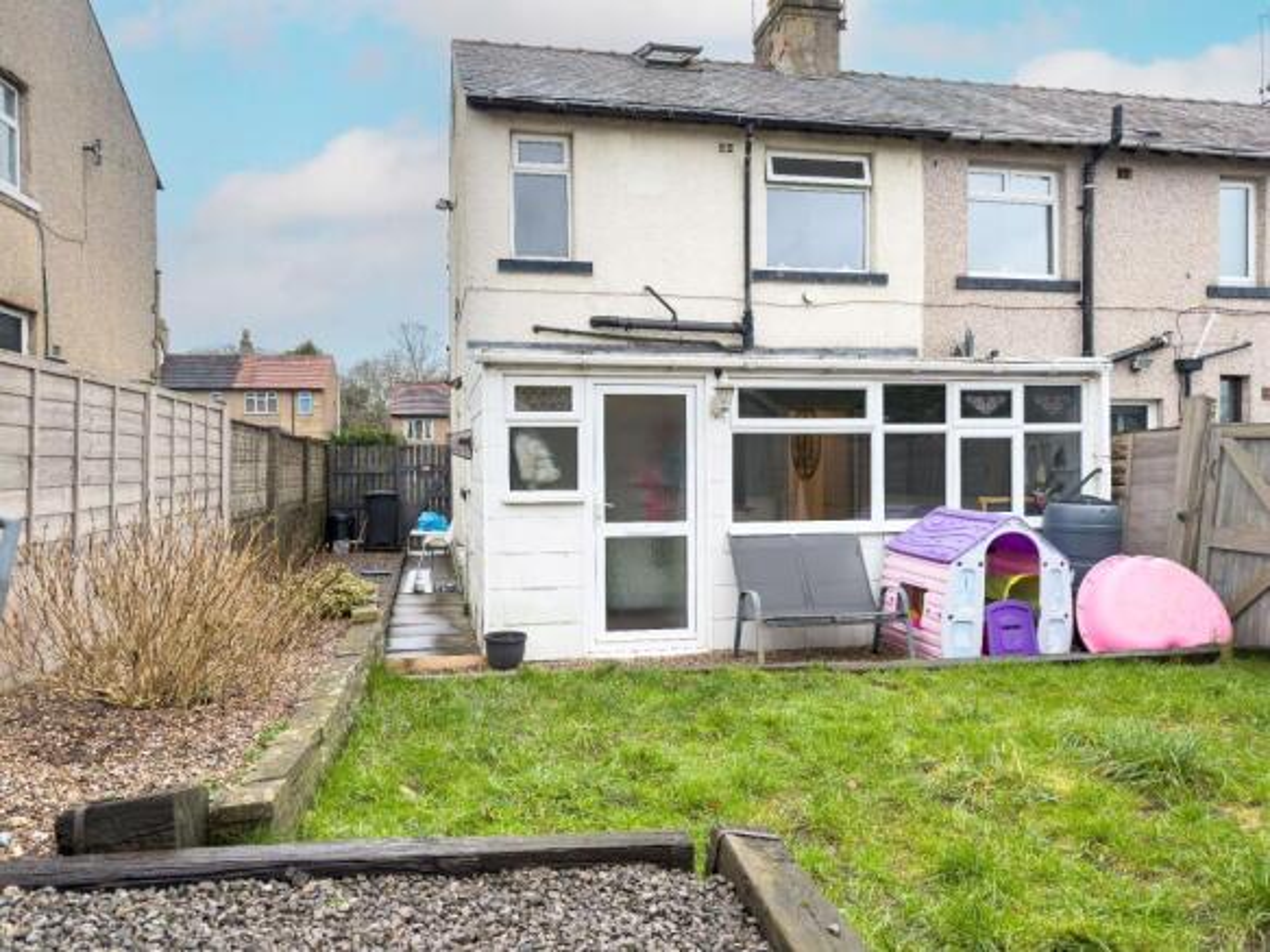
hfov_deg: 71.6
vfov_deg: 56.8
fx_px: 880
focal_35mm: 24
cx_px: 635
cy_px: 476
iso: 80
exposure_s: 1/350
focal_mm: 6.76
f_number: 1.8
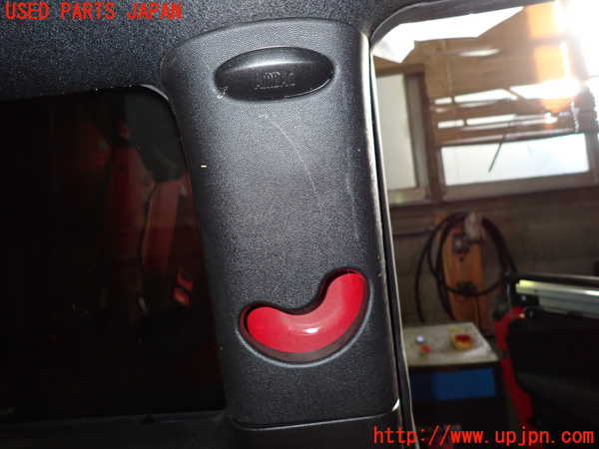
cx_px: 300
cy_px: 224
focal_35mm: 25
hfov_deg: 69.4
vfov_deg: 54.9
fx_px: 433
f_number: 5.6
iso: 400
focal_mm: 4.5
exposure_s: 1/30
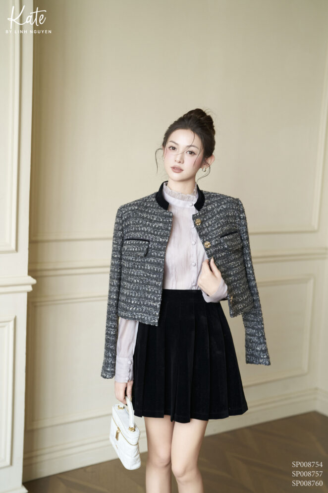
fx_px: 683
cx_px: 164
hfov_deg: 27.0
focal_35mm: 50
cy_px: 246
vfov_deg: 39.6
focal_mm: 50
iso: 400
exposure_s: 1/320
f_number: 2
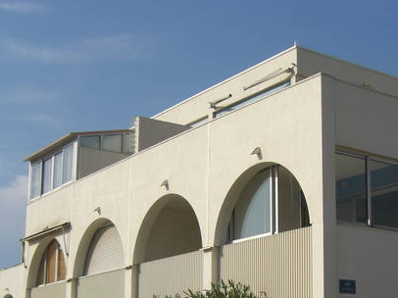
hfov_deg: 26.2
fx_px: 850
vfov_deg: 19.4
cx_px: 256
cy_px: 278
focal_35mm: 74
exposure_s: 1/1000
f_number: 4.3
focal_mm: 6.2
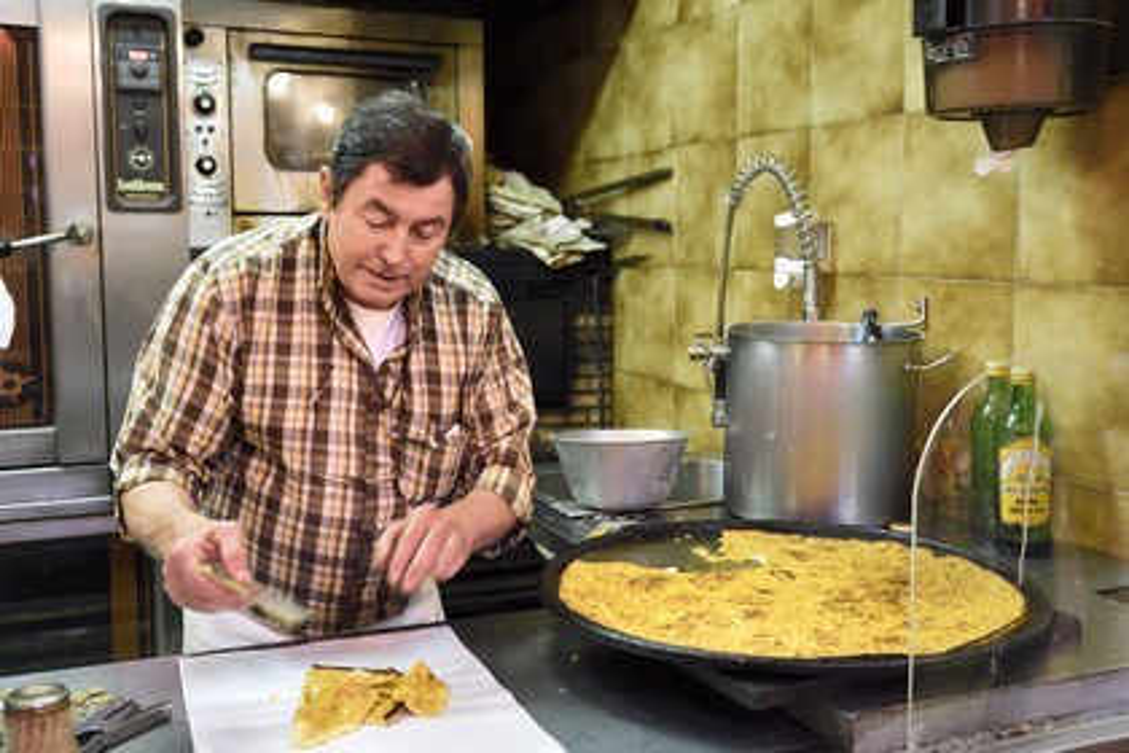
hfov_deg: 55.8
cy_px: 376
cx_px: 564
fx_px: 1066
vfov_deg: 38.9
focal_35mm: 34
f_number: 4.5
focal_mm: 34
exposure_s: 1/100
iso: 3200
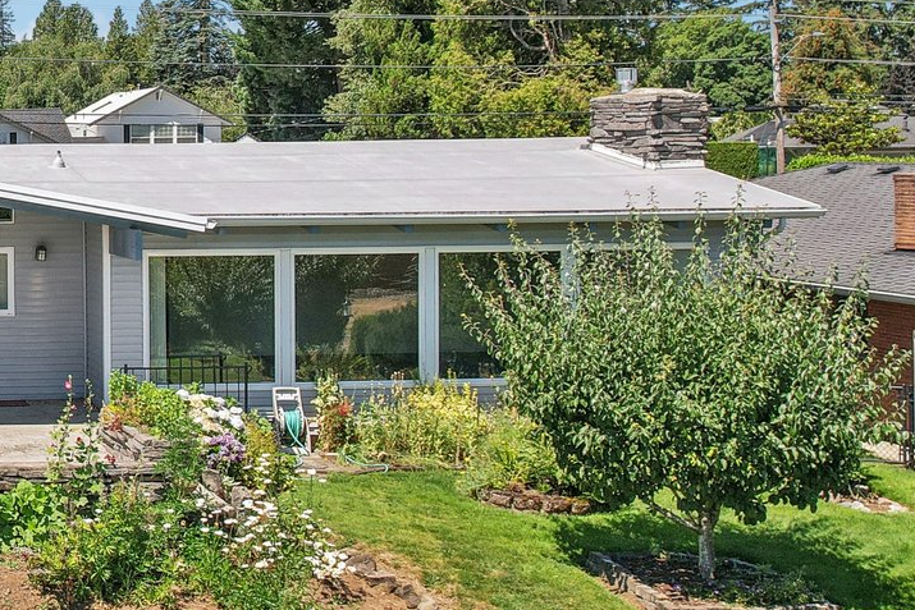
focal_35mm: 63
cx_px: -209
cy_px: 163
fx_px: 1601
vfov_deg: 21.4
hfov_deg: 27.6
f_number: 2.8
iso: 100
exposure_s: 1/400
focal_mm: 8.4
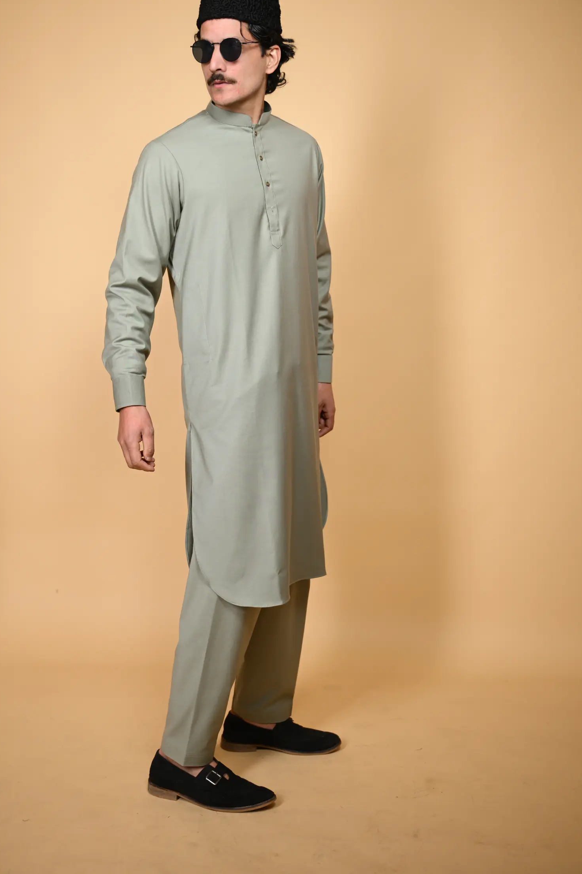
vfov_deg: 42.7
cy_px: 380
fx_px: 1115
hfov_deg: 29.2
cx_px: 248
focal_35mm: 46
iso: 100
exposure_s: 1/200
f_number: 2.8
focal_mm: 40
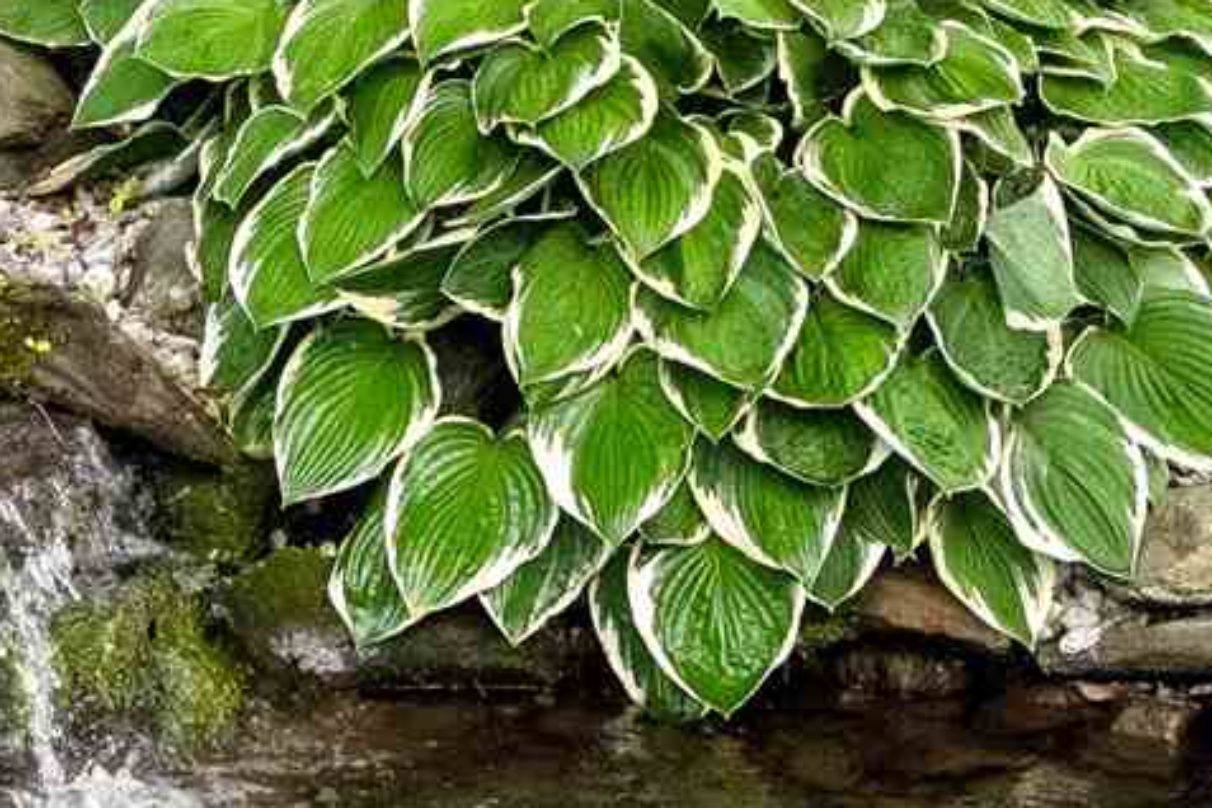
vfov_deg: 7.8
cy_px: -23
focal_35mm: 174
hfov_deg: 11.5
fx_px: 5858
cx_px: -376
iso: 320
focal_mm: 27
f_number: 8
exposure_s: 1/6
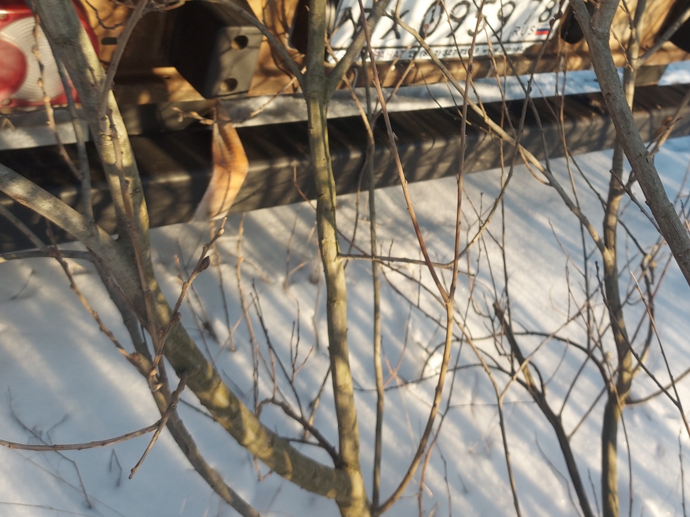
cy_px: 119
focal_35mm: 40
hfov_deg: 46.2
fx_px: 797
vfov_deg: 35.0
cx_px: 445
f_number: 1.8
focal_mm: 5.23
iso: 32
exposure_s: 1/119
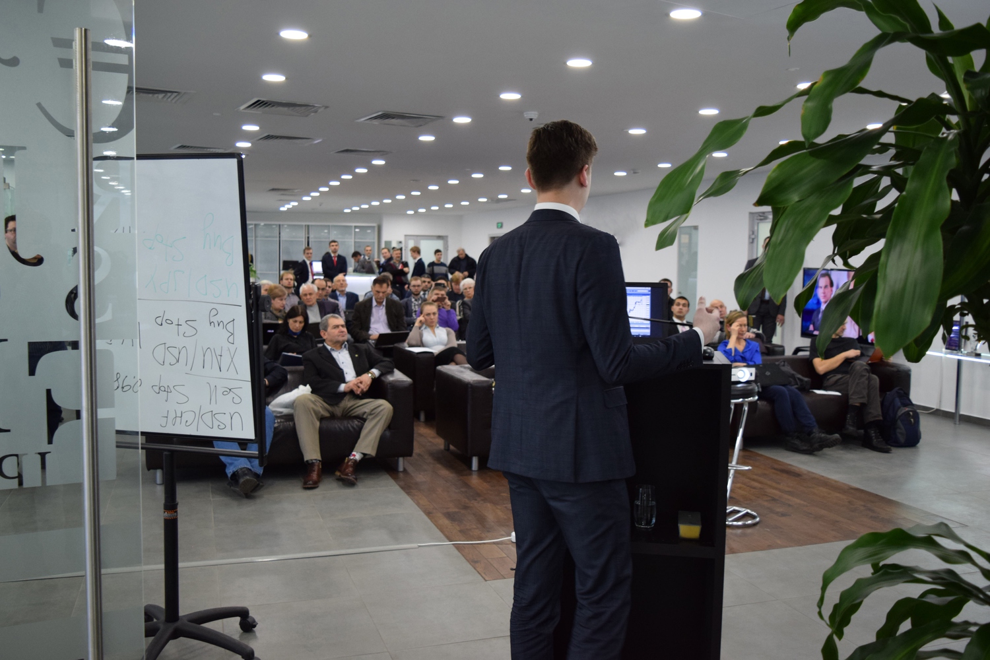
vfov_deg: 40.0
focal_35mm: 33
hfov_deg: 57.2
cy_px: 330
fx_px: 907
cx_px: 495
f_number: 4
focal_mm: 22
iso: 720
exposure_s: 1/60
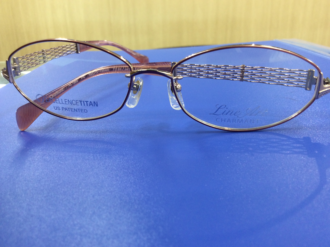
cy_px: 124
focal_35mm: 33
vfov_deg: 42.8
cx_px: 165
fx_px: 314
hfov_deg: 55.4
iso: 50
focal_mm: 3.3
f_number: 2.4
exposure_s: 1/25
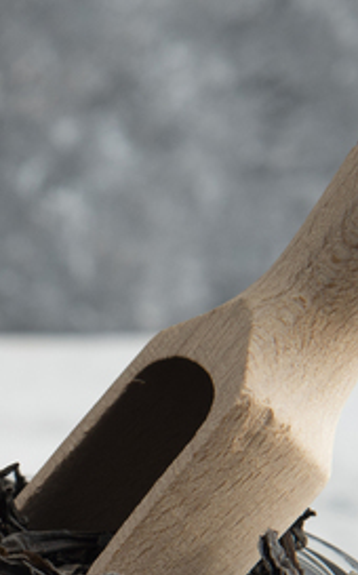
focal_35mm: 413
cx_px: -76
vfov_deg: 5.1
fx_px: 6464
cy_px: 630
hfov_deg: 3.2
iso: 250
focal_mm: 120
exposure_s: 1/100
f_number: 8
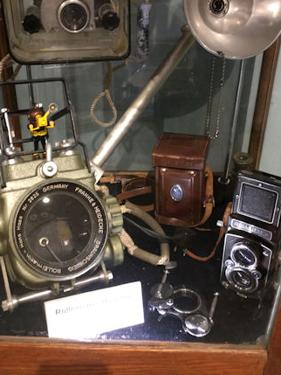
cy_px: 143
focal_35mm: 36
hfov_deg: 39.6
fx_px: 389
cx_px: 129
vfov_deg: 50.9
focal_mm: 4.15
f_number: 2.2
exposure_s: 1/24
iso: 200
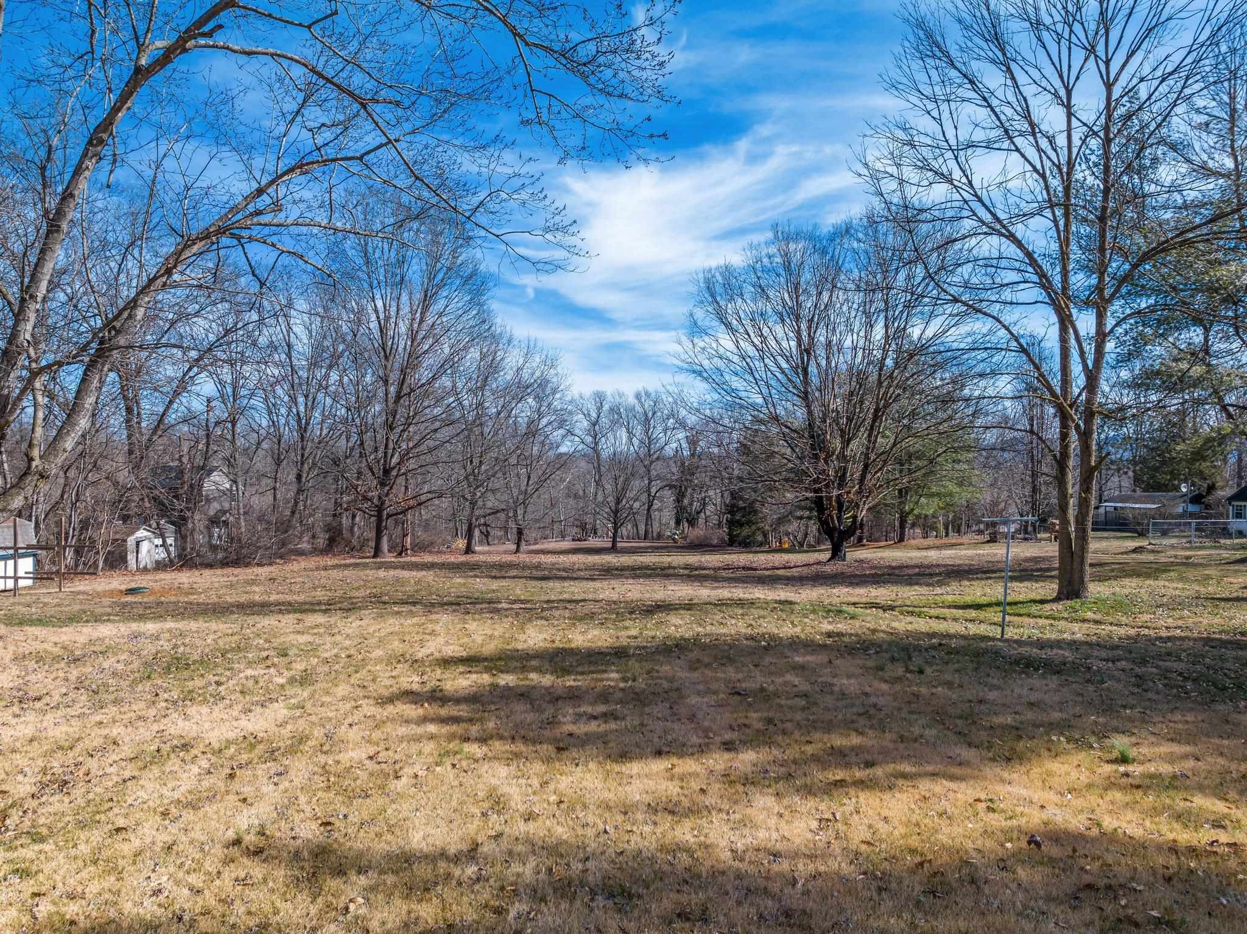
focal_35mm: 24
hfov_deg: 71.6
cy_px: 467
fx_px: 864
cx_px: 624
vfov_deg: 56.8
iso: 100
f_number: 4
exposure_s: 1/120
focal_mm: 12.29
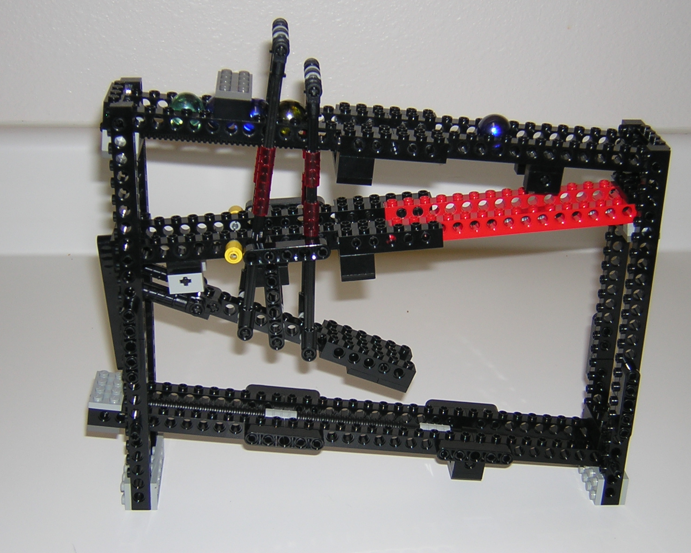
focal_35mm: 57
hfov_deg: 33.0
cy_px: 274
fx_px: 1166
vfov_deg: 26.7
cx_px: 360
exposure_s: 1/60.1
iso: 100
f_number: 3.2
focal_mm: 7.1
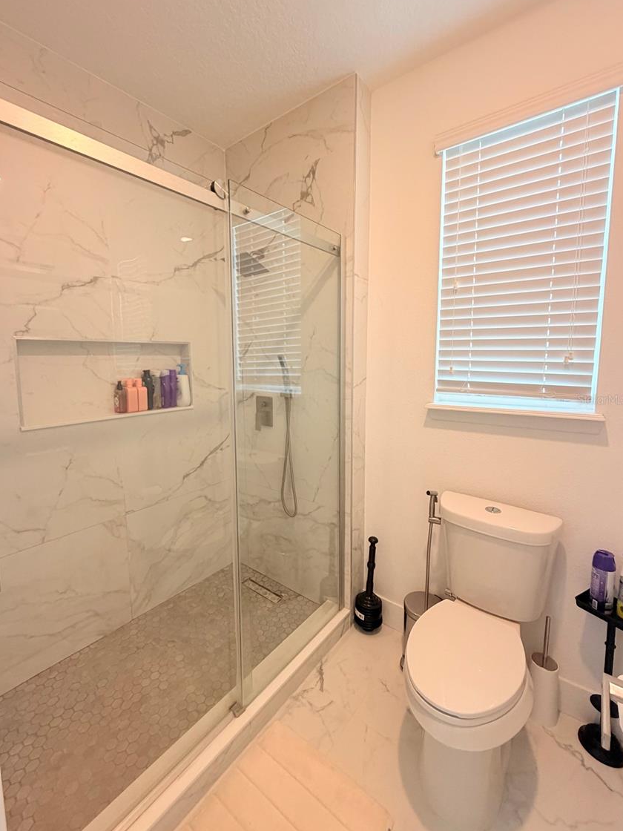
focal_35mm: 15
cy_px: 399
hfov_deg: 81.7
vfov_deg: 98.1
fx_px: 360
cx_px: 297
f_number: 2.2
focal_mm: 2.22
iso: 250
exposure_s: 1/120
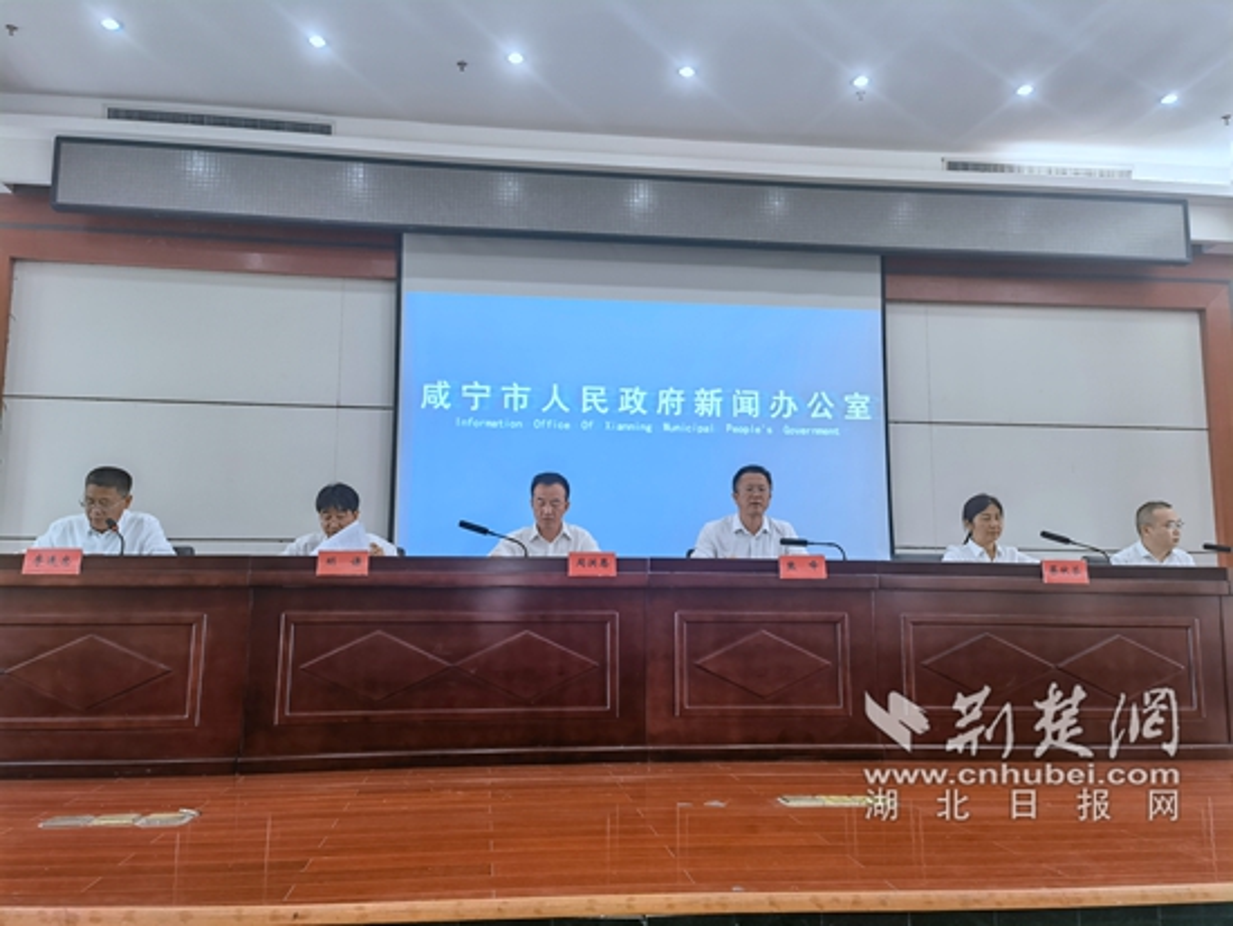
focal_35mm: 29
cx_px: 616
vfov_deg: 48.3
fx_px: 1033
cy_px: 463
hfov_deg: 61.6
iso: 160
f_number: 1.9
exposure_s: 1/50
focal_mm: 6.67
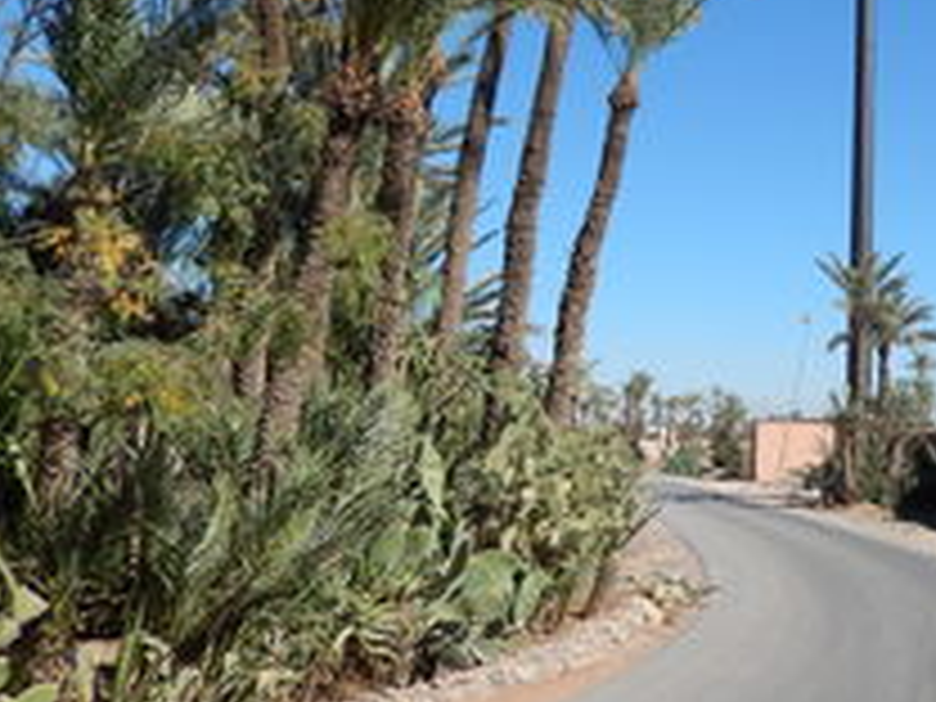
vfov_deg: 29.5
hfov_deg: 36.6
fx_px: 1298
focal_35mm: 48
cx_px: 882
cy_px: 135
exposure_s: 1/400
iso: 125
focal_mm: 4.5
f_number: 6.8
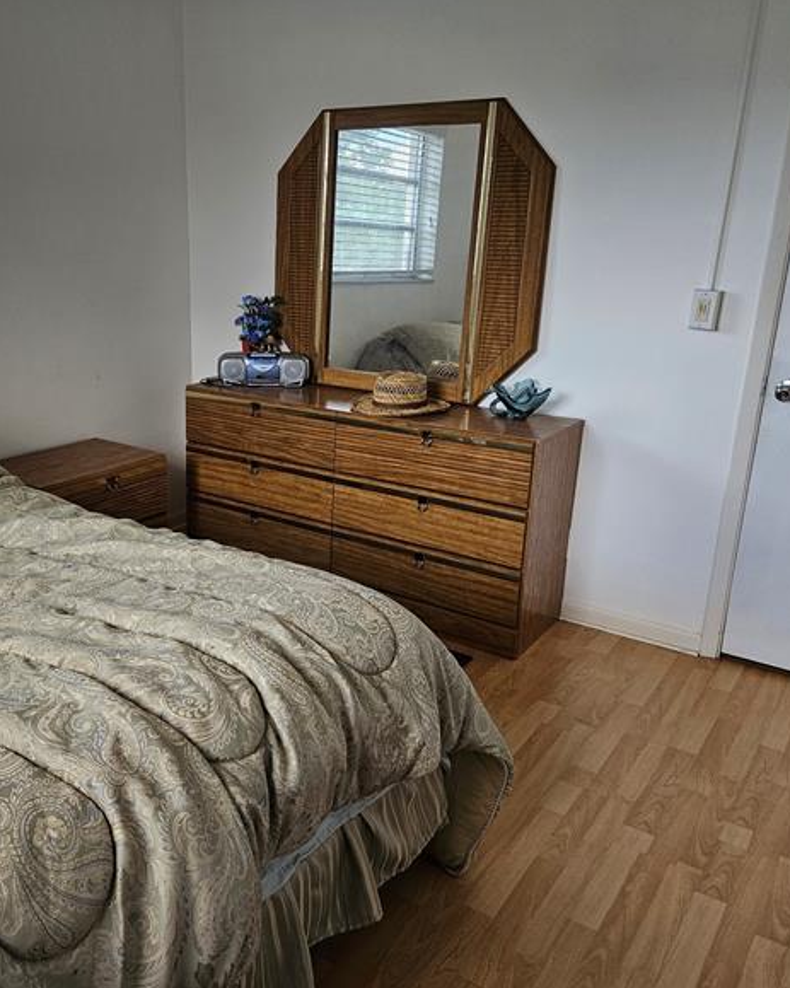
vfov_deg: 57.2
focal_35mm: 31
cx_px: 268
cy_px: 491
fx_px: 906
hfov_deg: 46.4
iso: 200
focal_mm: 5.4
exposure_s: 1/207
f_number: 1.8
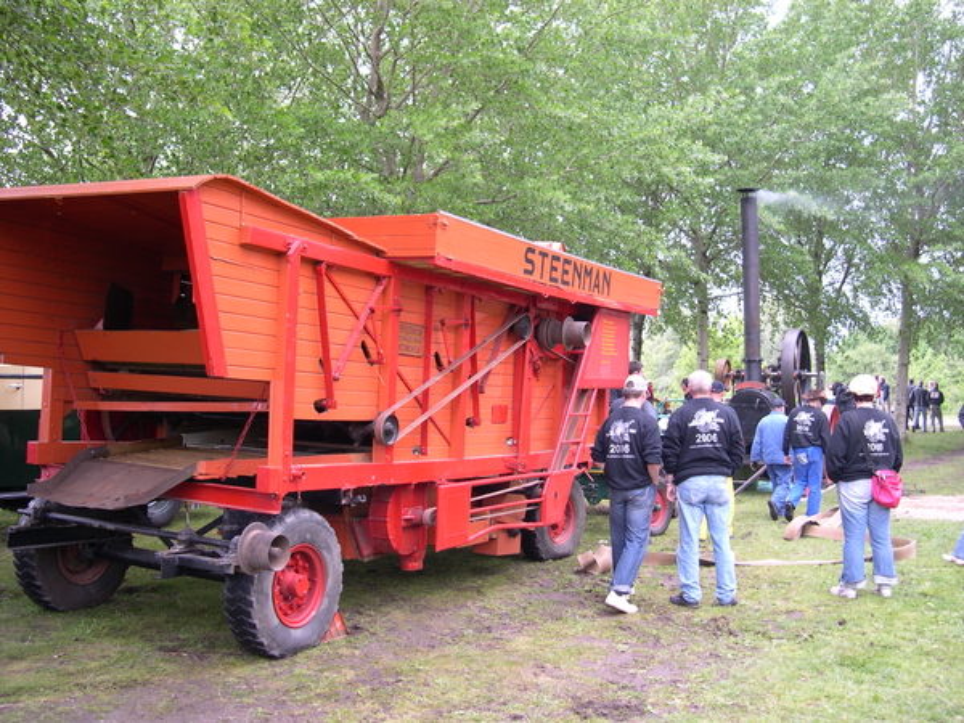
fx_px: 1058
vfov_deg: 37.7
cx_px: 482
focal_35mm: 38
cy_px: 362
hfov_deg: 49.0
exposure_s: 1/66.4
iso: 100
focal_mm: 8
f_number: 2.8
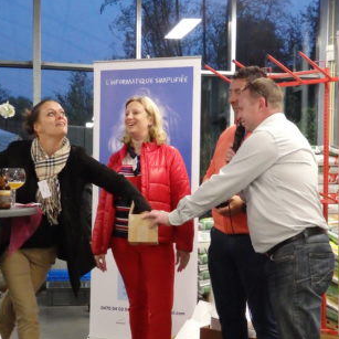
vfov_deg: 33.3
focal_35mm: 51
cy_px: 208
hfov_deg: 33.4
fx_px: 565
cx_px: 155
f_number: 3.6
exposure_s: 1/40
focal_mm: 6.6
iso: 1600
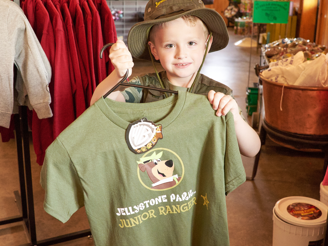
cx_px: 170
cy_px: 117
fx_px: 417
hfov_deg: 42.9
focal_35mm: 44
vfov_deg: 32.9
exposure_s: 1/100
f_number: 4
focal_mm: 24
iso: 1600
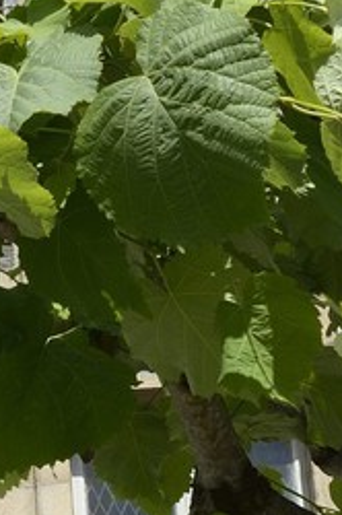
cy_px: 575
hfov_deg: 5.8
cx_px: -682
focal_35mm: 218
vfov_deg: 9.4
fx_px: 3115
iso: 200
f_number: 11
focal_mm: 34
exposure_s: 1/250
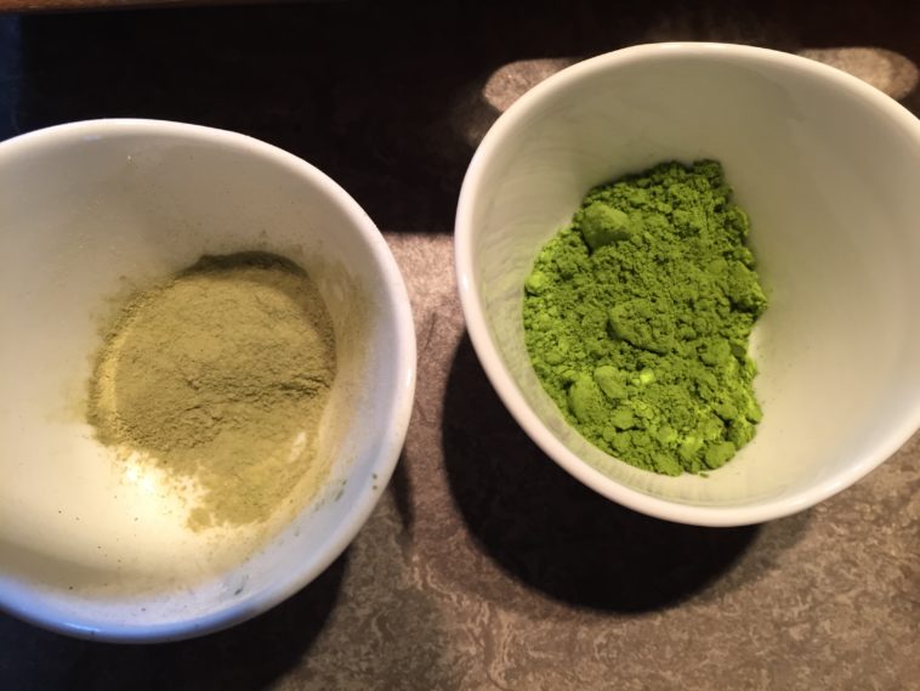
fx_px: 771
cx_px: 460
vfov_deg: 48.3
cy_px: 346
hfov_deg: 61.6
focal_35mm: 29
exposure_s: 1/30
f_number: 2.2
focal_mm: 4.15
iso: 64
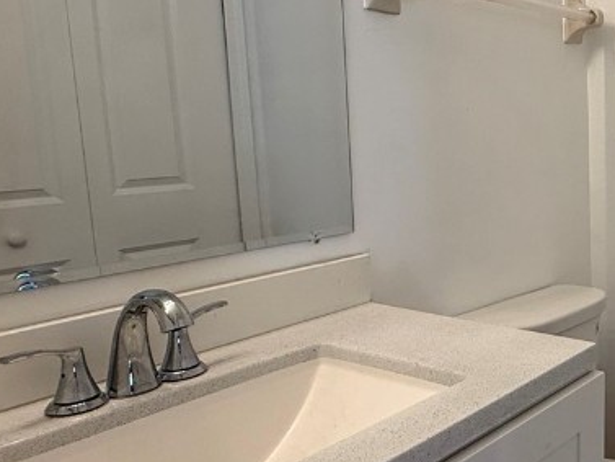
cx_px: 661
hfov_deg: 40.5
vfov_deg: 37.6
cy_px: 181
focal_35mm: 38
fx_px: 675
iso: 125
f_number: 2.2
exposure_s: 1/120
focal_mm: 2.22
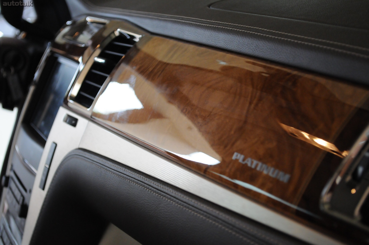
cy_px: 122
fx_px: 691
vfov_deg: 20.1
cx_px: 184
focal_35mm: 68
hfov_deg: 29.9
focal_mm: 45
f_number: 5.3
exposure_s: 1/200
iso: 2000
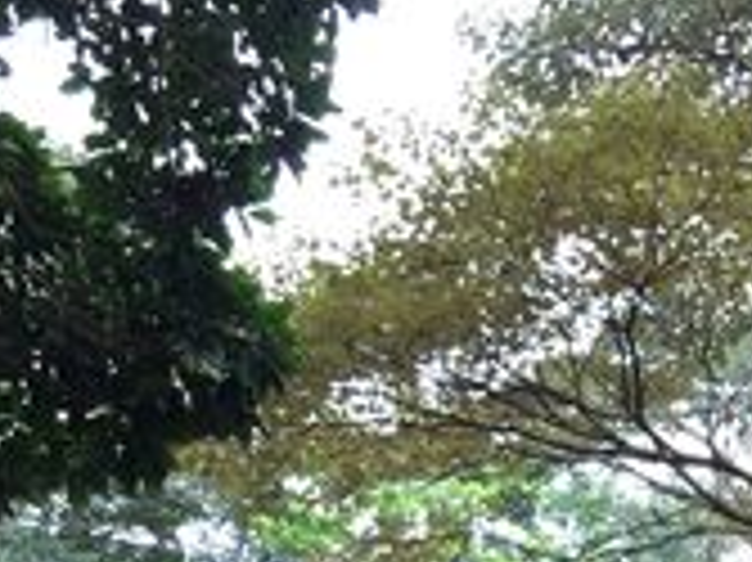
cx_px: 513
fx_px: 2041
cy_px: 758
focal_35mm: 94
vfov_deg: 14.9
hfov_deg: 20.8
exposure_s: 1/120
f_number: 2.2
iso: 50
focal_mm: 4.15
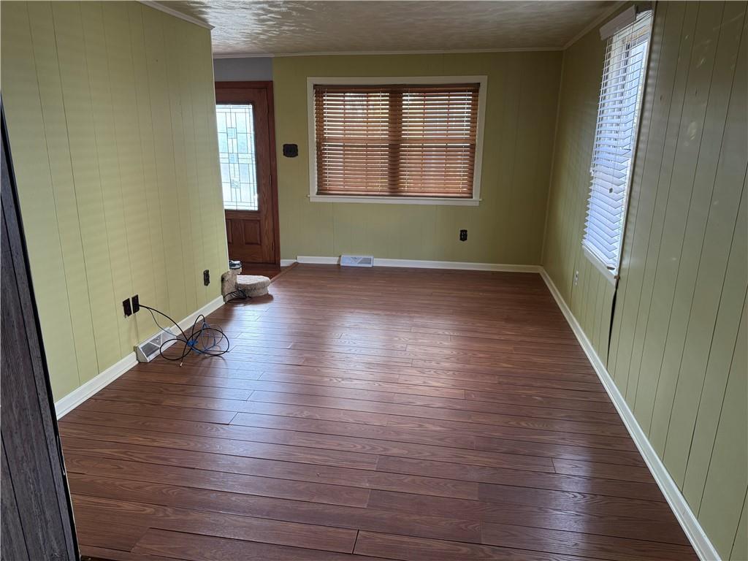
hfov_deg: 71.6
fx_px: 519
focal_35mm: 24
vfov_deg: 56.8
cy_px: 280
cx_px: 374
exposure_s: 1/120
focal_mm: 6.76
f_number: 1.78
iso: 200
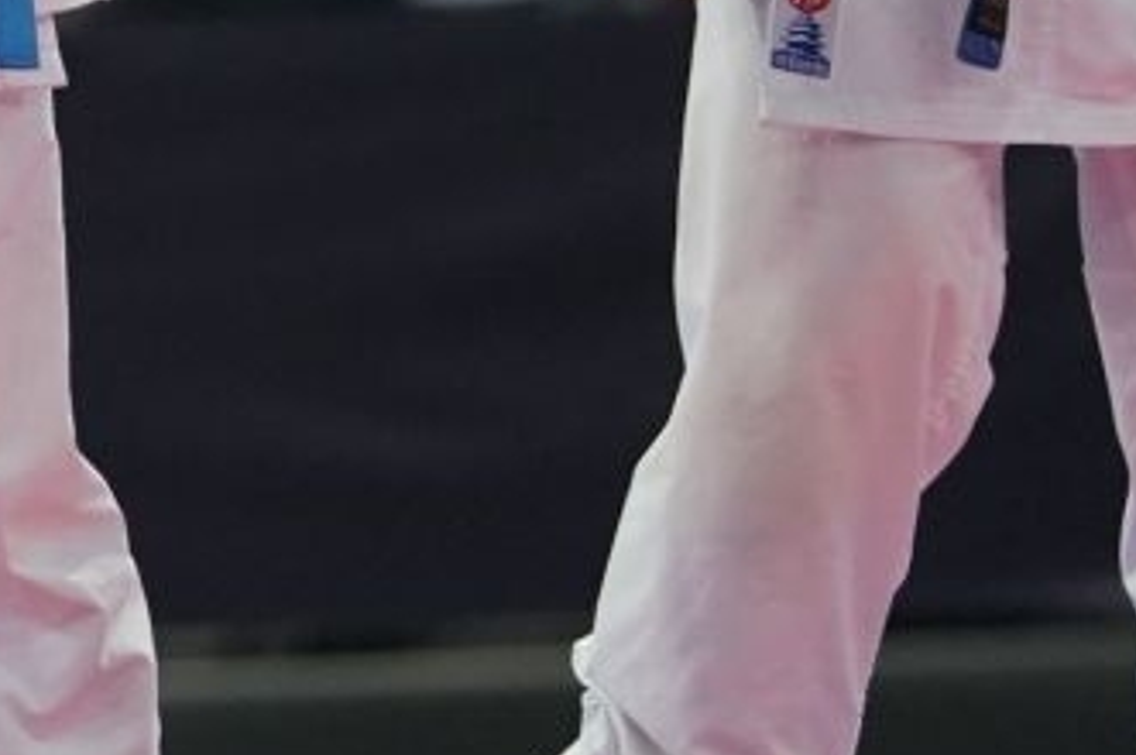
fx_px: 34329
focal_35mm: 1089
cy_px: -546
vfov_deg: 1.3
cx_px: -693
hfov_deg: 1.9
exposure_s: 1/1000
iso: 1600
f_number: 2.8
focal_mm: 200
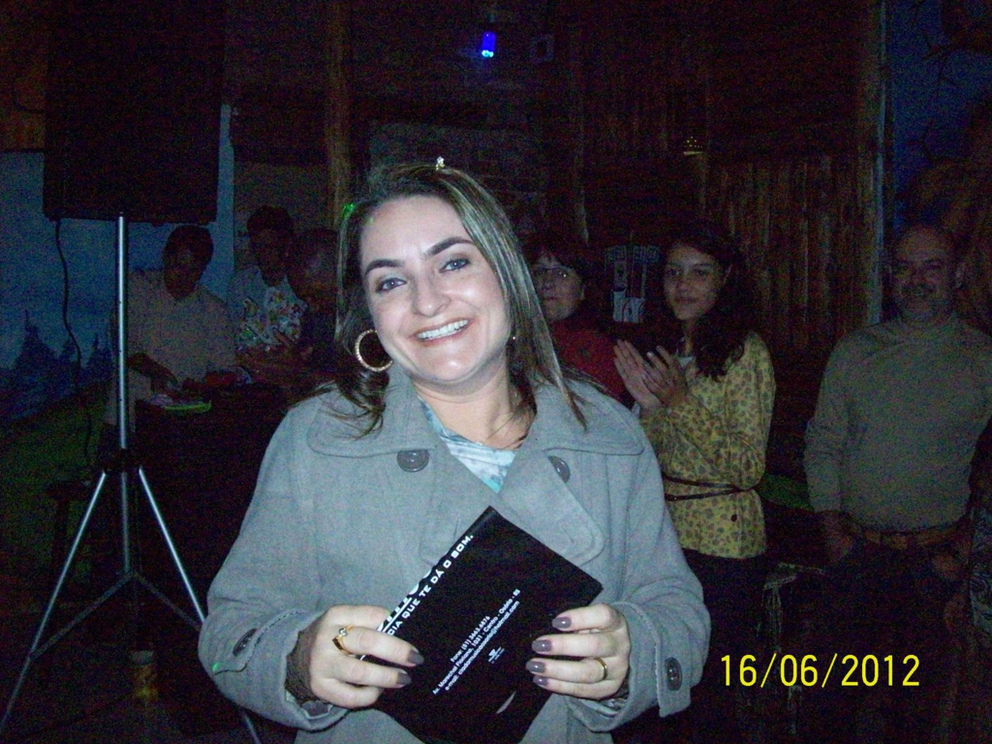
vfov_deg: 39.7
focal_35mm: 36
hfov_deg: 51.4
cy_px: 372
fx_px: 1032
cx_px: 496
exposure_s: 1/128
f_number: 2.7
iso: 800
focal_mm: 6
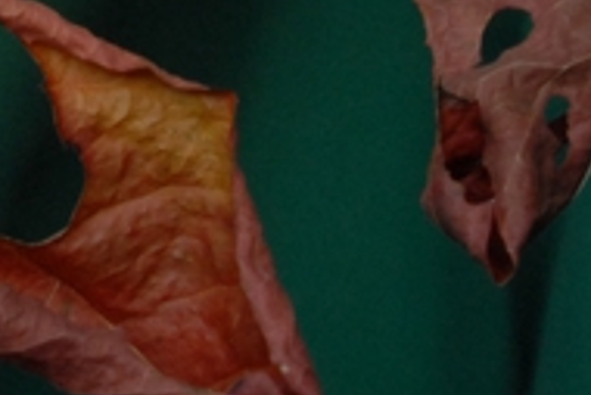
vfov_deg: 5.9
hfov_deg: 8.6
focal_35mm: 226
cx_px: -557
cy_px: -375
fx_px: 3713
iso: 400
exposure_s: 1/160
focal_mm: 28
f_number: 6.3
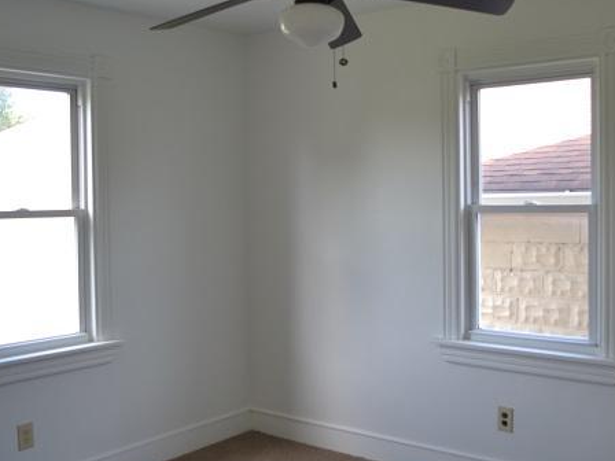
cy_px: 218
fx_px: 711
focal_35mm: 40
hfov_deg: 46.7
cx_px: 352
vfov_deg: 35.9
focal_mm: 18
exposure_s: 1/40
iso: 100
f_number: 3.5
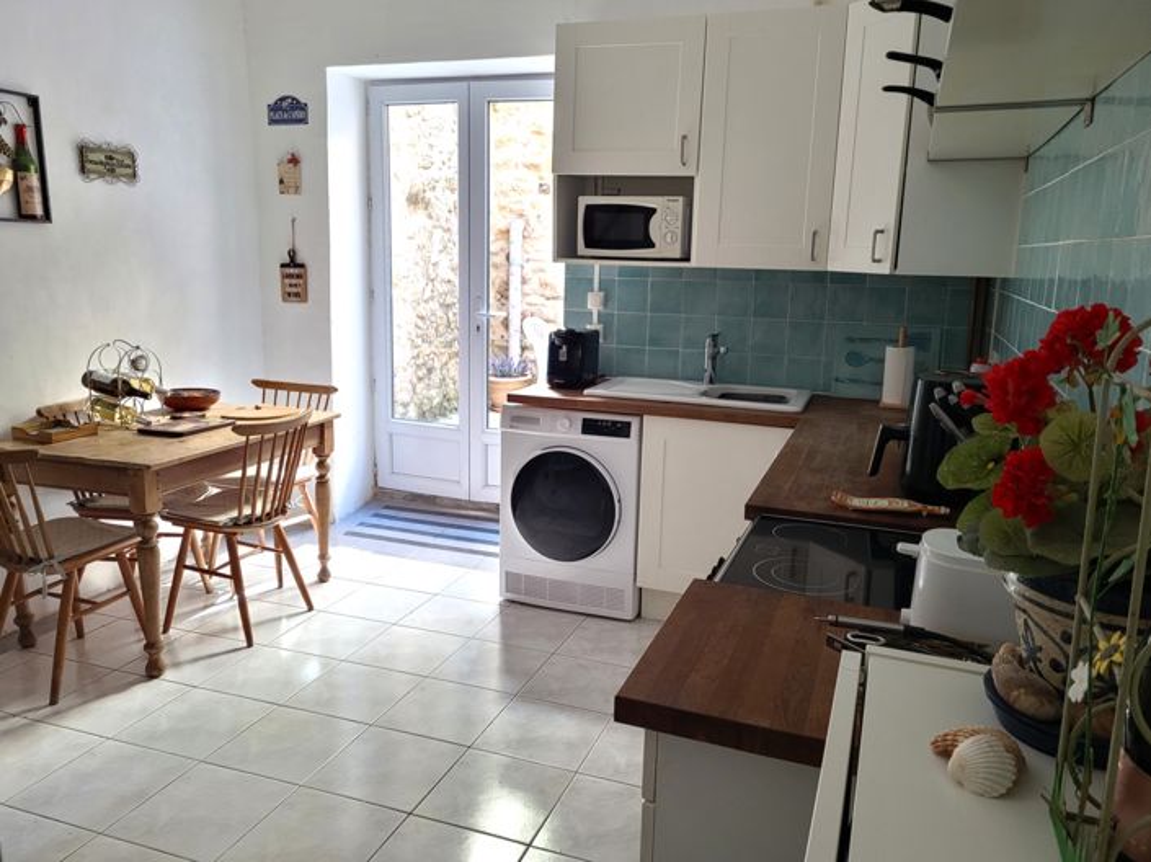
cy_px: 431
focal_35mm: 26
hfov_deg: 67.3
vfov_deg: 53.0
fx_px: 864
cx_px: 576
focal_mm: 5.4
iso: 640
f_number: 1.8
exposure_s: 1/25
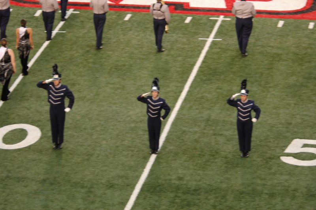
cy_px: 105
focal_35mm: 210
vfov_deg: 6.5
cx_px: 158
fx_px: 1842
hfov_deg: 9.8
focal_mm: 140
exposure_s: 1/60
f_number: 5.6
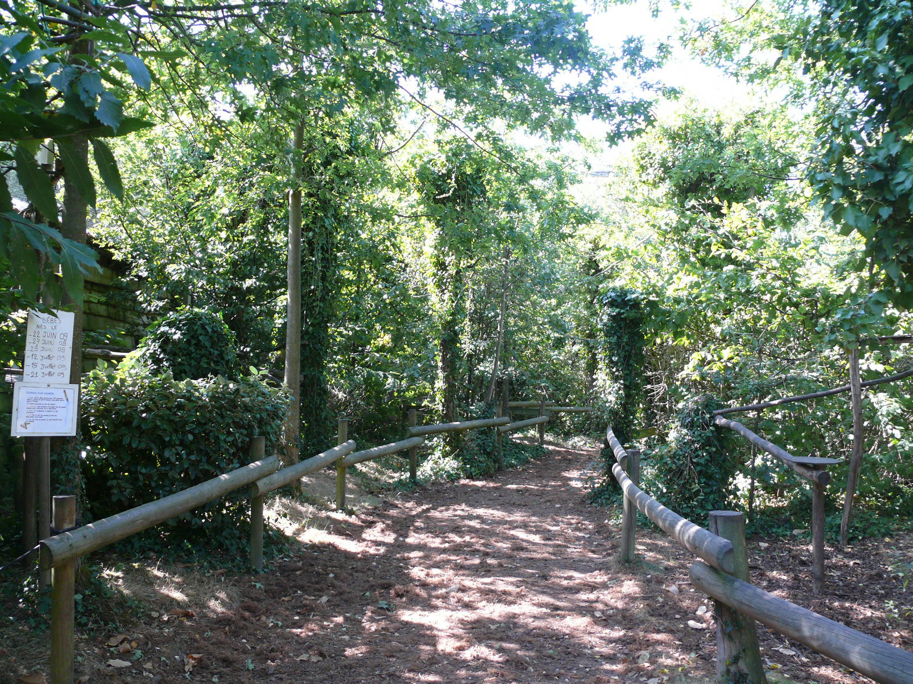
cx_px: 456
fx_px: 923
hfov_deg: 52.6
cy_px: 342
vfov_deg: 40.7
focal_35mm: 35
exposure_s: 1/80
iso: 100
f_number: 2.8
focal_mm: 7.4
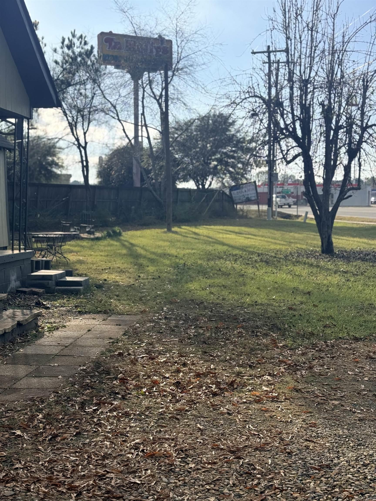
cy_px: 250
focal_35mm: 48
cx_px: 188
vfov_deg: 39.7
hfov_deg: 30.3
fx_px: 695
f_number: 1.78
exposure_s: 1/3891
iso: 80
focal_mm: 6.76
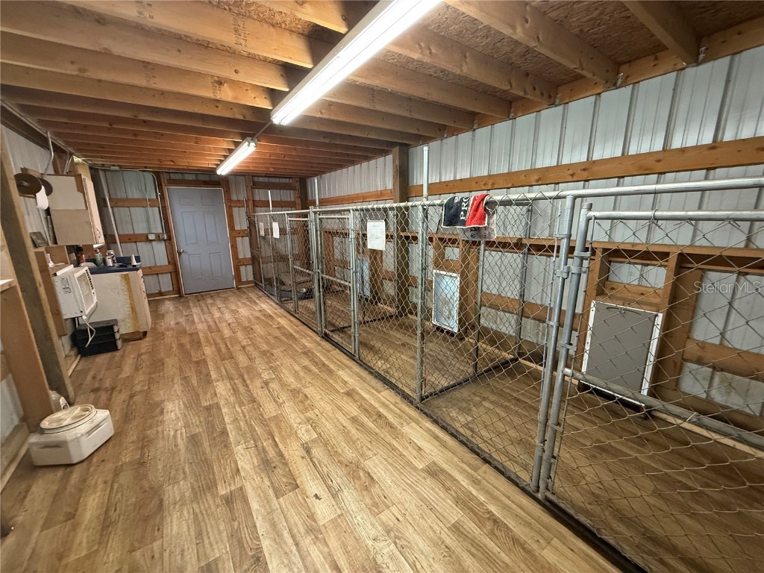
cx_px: 382
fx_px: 309
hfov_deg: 102.1
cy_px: 286
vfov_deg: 85.7
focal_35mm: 14
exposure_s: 1/120
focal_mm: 2.22
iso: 500
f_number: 2.2
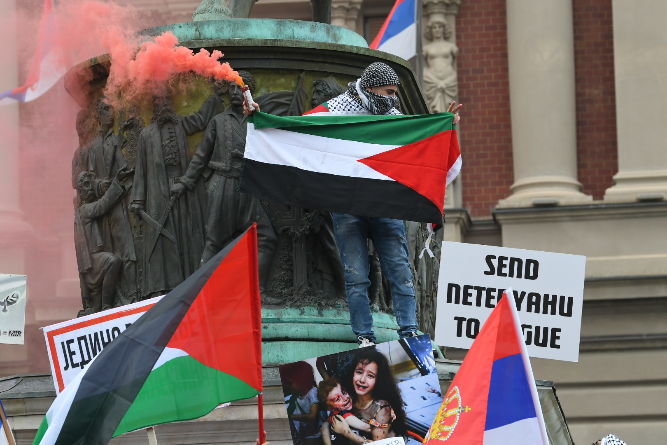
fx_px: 3613
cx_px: 334
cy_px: 222
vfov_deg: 7.0
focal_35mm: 195
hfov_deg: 10.5
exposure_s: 1/400
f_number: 5
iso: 500
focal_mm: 130
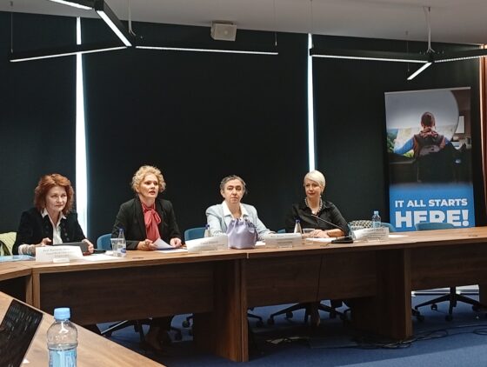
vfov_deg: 23.7
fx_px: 874
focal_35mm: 62
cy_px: 184
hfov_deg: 31.1
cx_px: 244
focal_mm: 3.98
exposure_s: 1/33.3
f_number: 1.8
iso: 231
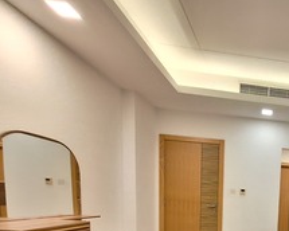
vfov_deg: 46.1
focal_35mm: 27
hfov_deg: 50.2
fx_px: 231
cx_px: 296
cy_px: 222
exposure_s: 1/25
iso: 160
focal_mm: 1.74
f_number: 2.2
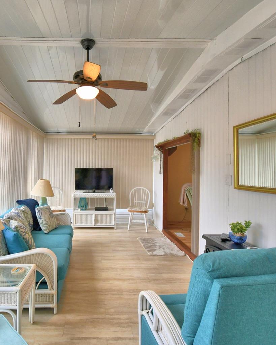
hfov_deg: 61.9
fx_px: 225
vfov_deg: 75.0
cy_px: 167
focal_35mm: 22
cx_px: 97
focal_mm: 10
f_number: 4.5
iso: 320
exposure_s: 1/125
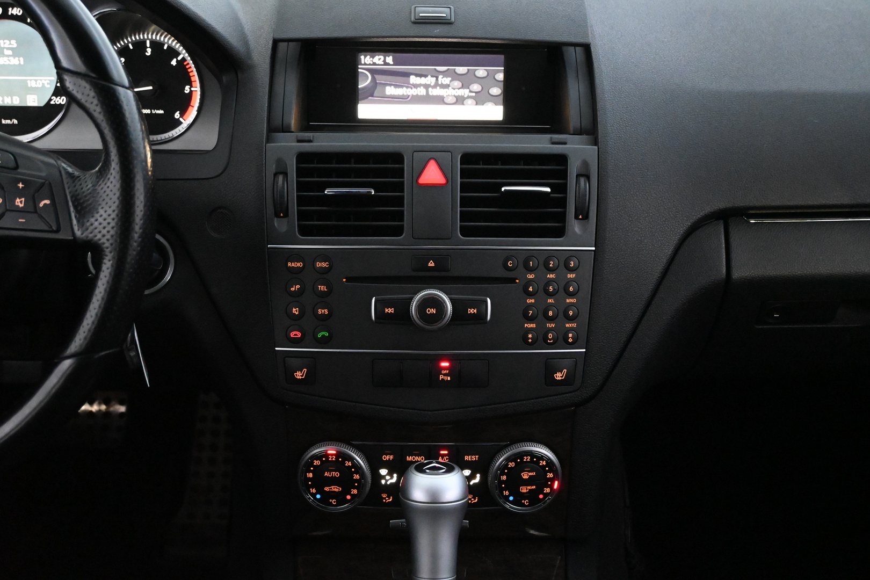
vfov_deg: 29.9
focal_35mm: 45
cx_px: 435
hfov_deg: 43.6
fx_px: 1087
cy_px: 290
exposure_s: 1/50
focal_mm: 30
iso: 10000
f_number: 4.8
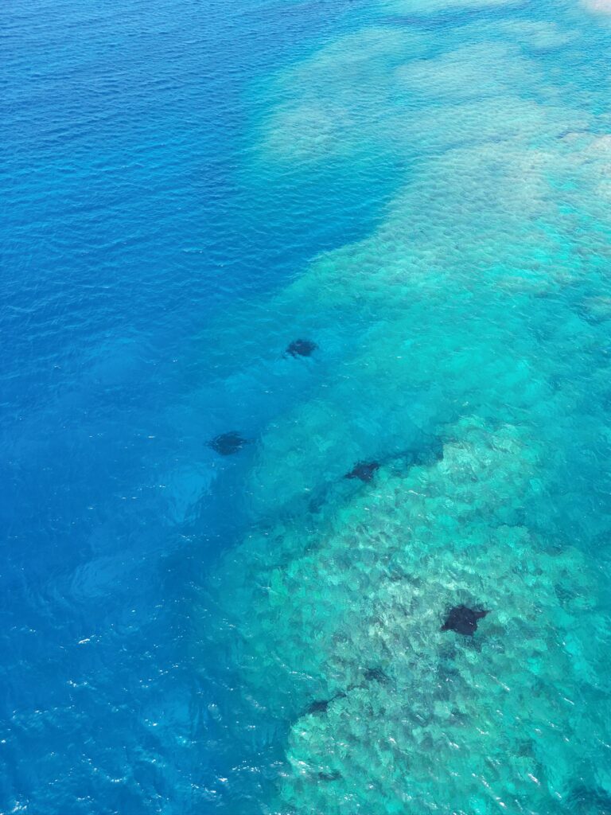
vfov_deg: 71.6
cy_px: 408
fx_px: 565
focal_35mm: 24
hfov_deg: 56.8
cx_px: 306
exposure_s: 1/640
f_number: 1.7
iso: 100
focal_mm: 6.72
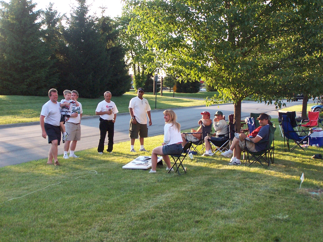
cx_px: 162
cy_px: 121
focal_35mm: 67
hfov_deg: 29.0
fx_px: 625
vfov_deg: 21.9
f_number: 3.2
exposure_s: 1/250
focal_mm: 11.1
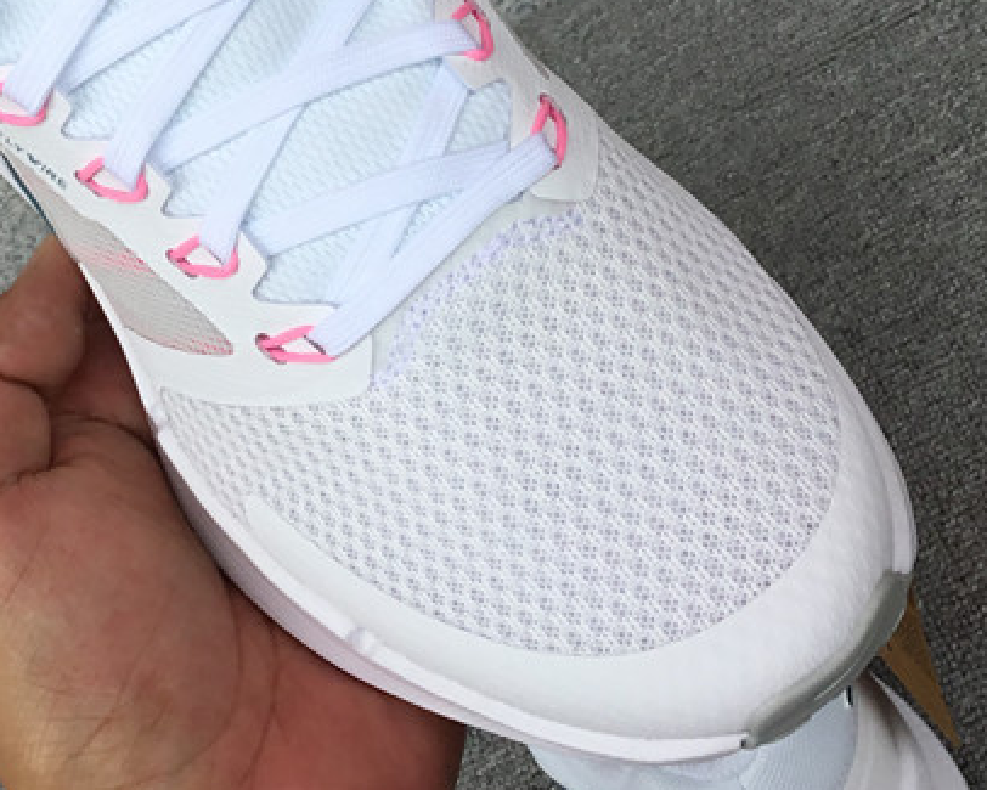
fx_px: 1958
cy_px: 203
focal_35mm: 67
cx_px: 352
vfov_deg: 22.6
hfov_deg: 28.2
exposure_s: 1/381
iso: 25
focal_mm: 3.3
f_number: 2.4
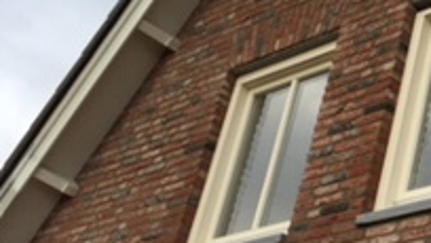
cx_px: 575
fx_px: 1063
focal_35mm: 93
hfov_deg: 20.7
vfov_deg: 13.0
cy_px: 180
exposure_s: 1/638
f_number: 2.2
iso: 32
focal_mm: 4.15
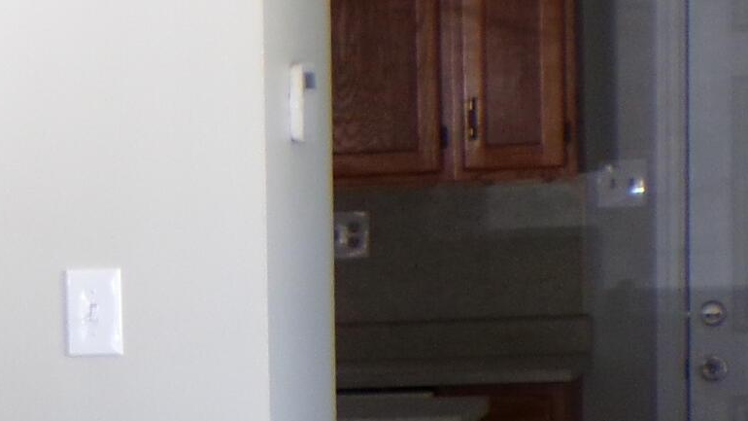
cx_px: -233
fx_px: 4125
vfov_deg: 5.8
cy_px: 643
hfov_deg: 10.1
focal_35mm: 208
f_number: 3.5
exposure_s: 1/34
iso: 147
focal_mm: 8.7
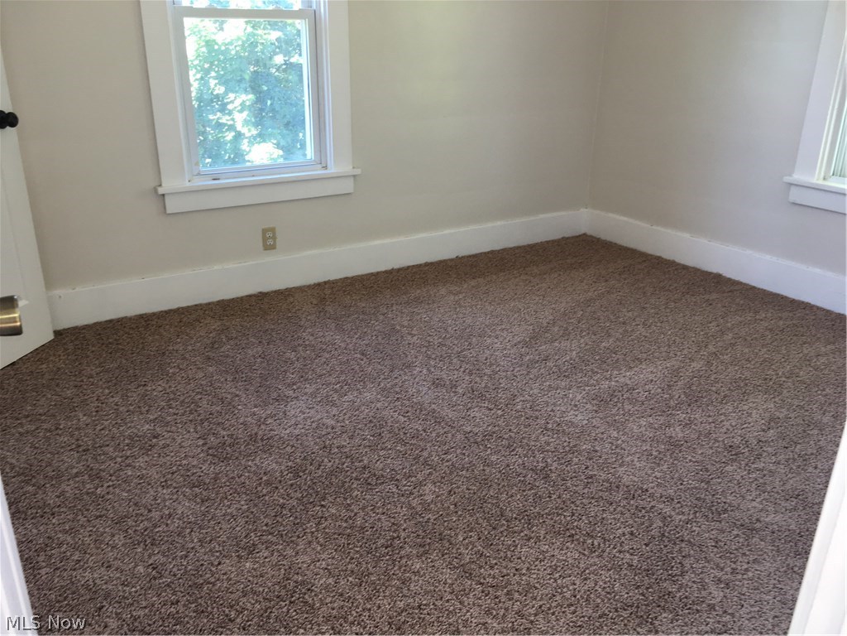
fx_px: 710
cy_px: 318
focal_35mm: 29
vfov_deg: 48.2
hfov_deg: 61.7
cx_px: 424
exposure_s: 1/30
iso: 32
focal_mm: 4.15
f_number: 2.2
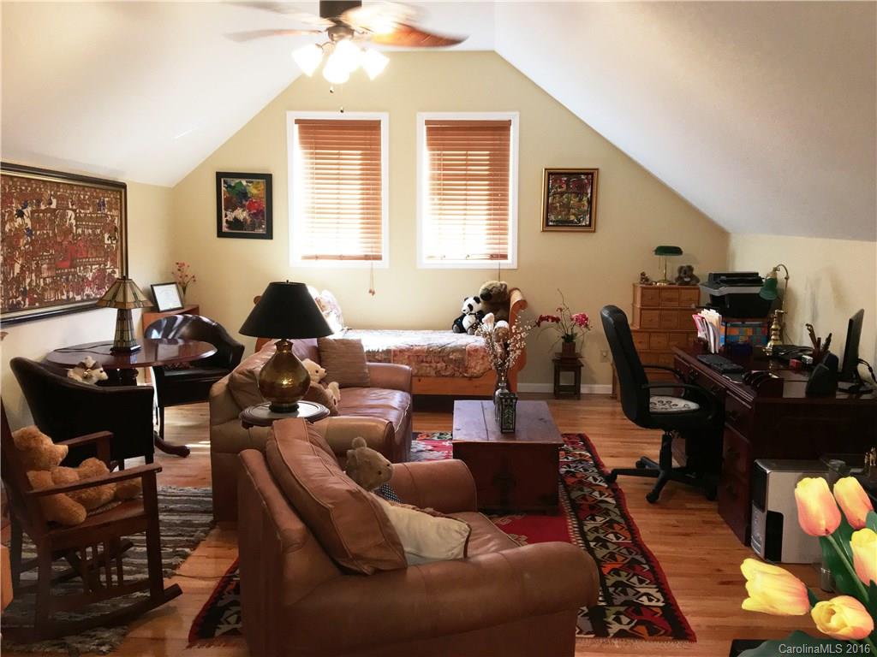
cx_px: 438
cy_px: 328
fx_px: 735
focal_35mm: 29
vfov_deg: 48.2
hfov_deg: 61.7
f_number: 2.2
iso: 100
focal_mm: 4.15
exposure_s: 1/20
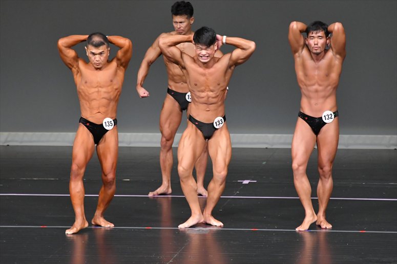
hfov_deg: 6.5
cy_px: 132
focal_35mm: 315
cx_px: 198
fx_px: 3472
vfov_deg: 4.4
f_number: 5.6
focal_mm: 210
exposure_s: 1/400
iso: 5000
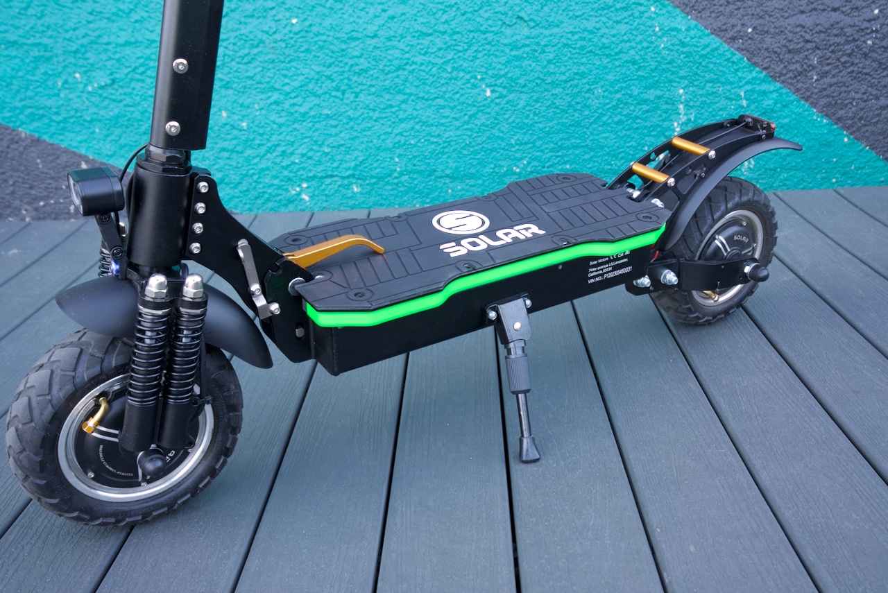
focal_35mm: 36
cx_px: 444
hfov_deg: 53.1
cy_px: 296
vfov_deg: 36.9
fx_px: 888
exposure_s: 1/50
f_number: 8
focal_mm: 36
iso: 500
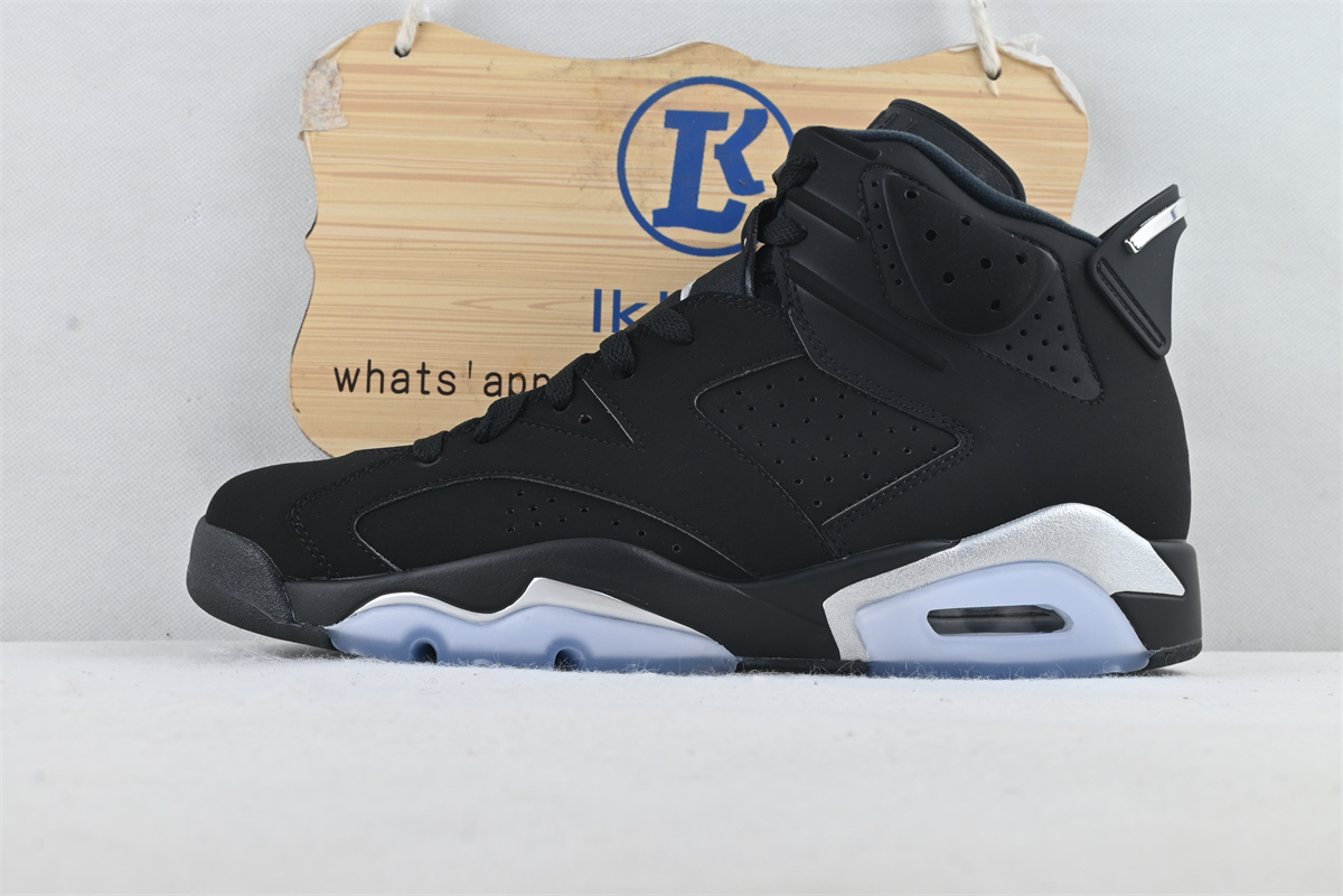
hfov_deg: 43.0
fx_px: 1707
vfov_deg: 29.4
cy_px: 448
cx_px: 672
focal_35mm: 46
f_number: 10
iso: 100
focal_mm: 30.5
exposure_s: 1/15
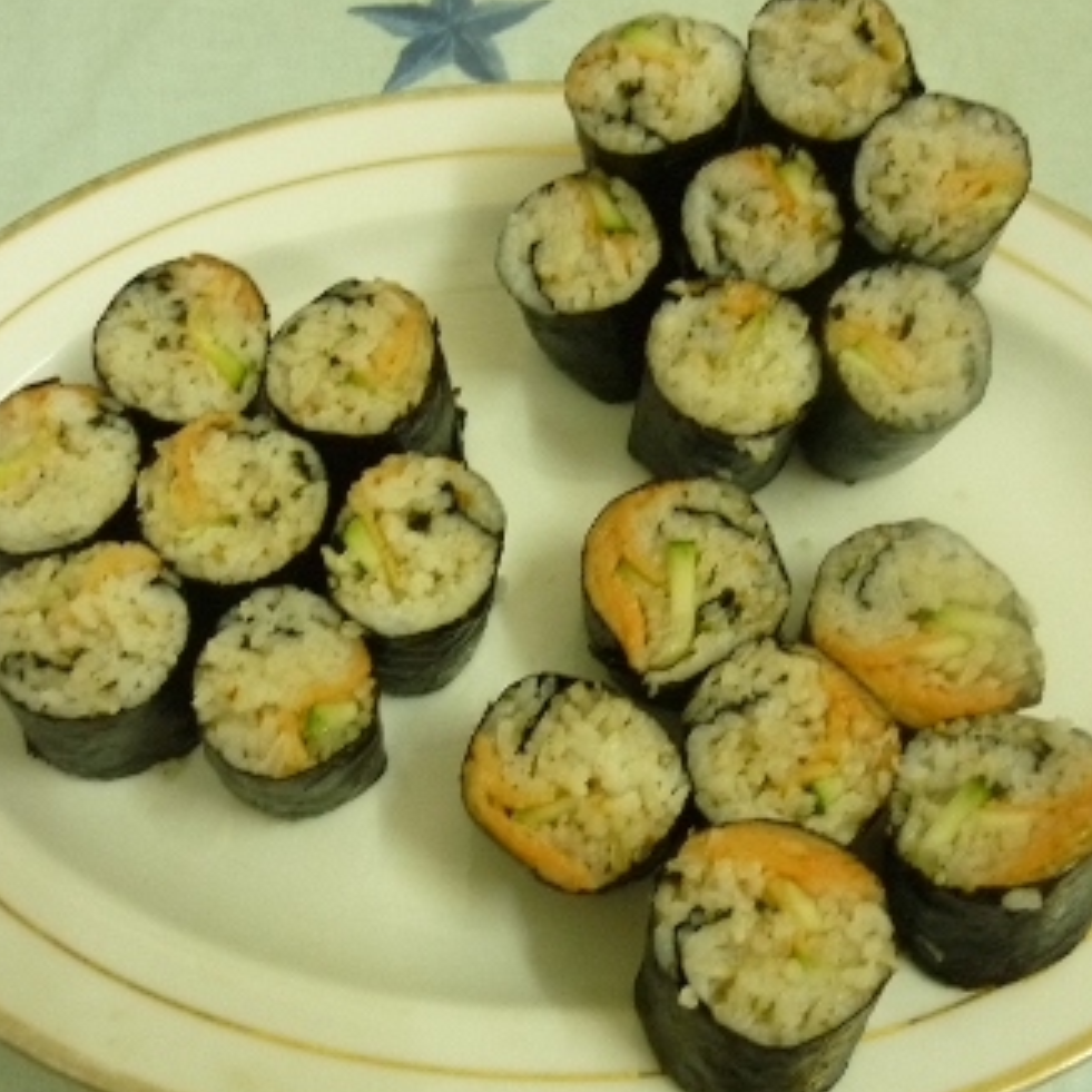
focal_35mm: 40
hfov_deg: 41.8
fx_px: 1428
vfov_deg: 41.9
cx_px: 594
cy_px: 541
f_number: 2.8
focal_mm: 5.5
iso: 400
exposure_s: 1/15
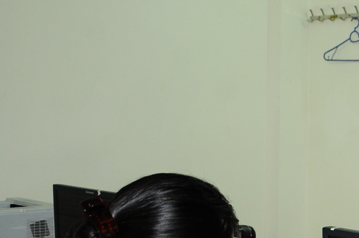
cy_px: 222
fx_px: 787
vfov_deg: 17.0
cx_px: 418
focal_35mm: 79
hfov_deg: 23.7
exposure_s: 1/200
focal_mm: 22
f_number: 3.8
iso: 800
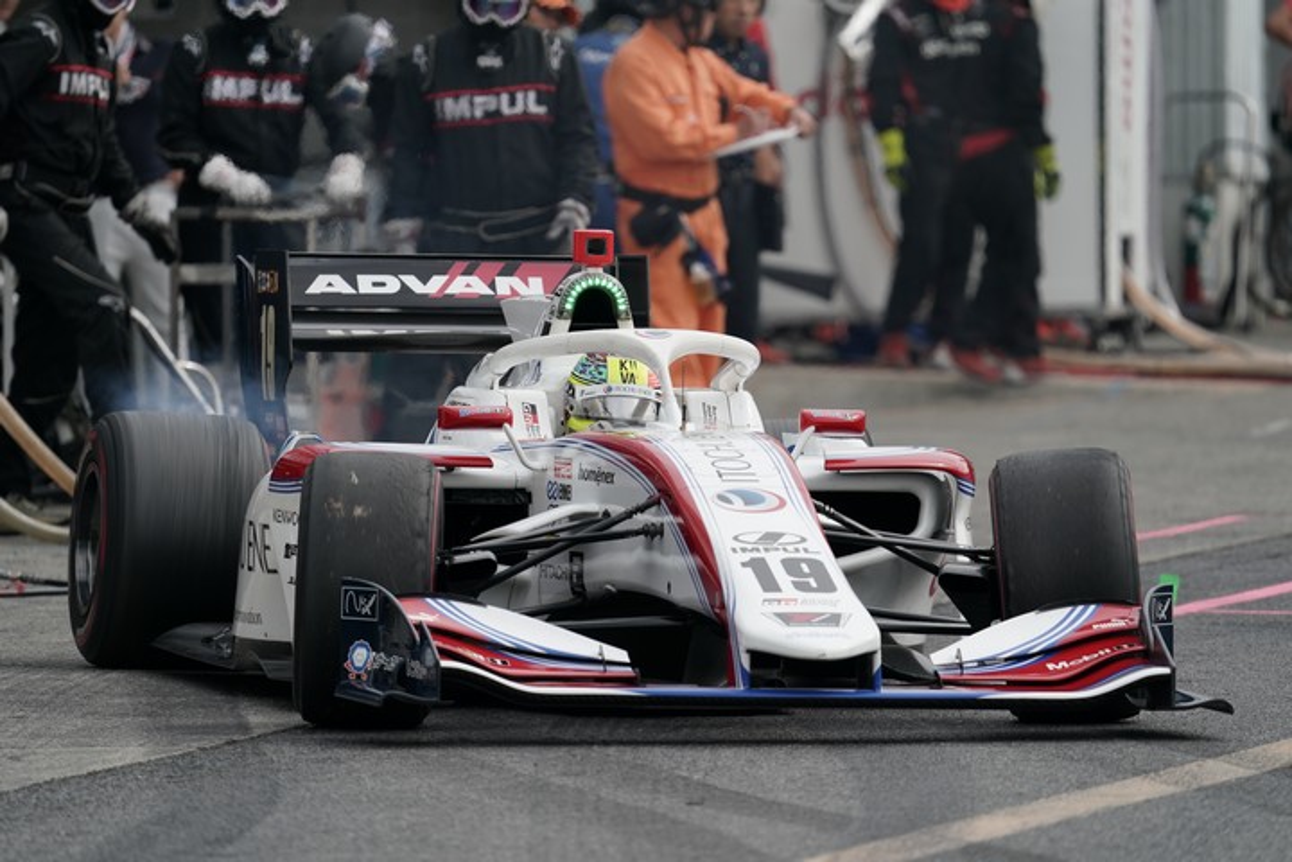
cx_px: 646
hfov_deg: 3.6
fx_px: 20491
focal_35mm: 571
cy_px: 431
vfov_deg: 2.4
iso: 250
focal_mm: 571
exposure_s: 1/640
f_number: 6.3
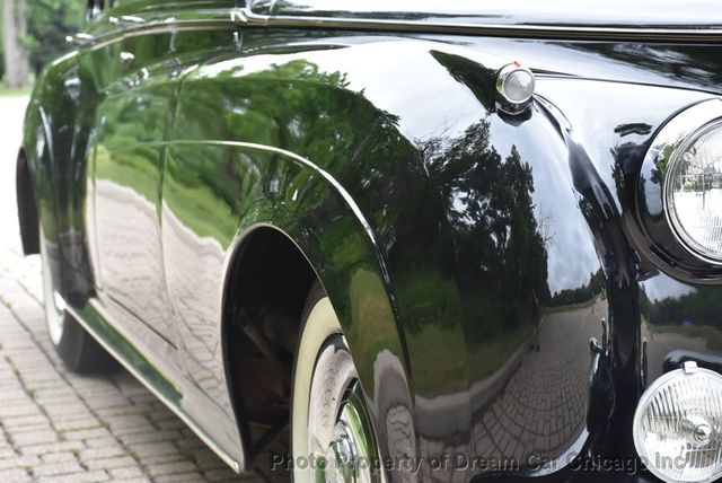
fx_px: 1807
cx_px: 361
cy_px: 242
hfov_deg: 22.6
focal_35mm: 90
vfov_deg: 15.2
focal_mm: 60
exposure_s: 1/250
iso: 800
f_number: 8
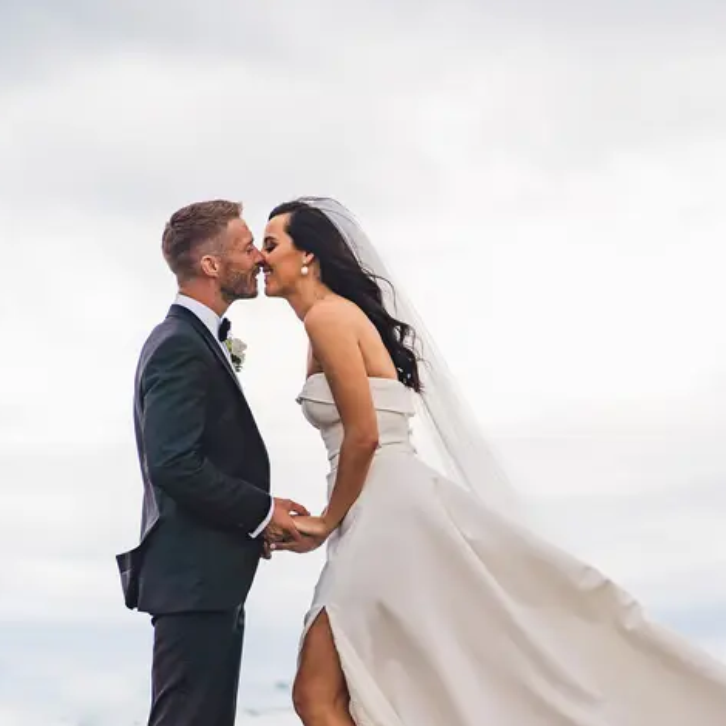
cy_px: 362
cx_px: 497
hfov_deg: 15.9
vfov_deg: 16.0
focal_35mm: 109
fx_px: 2586
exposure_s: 1/3200
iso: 100
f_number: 2.8
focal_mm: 85
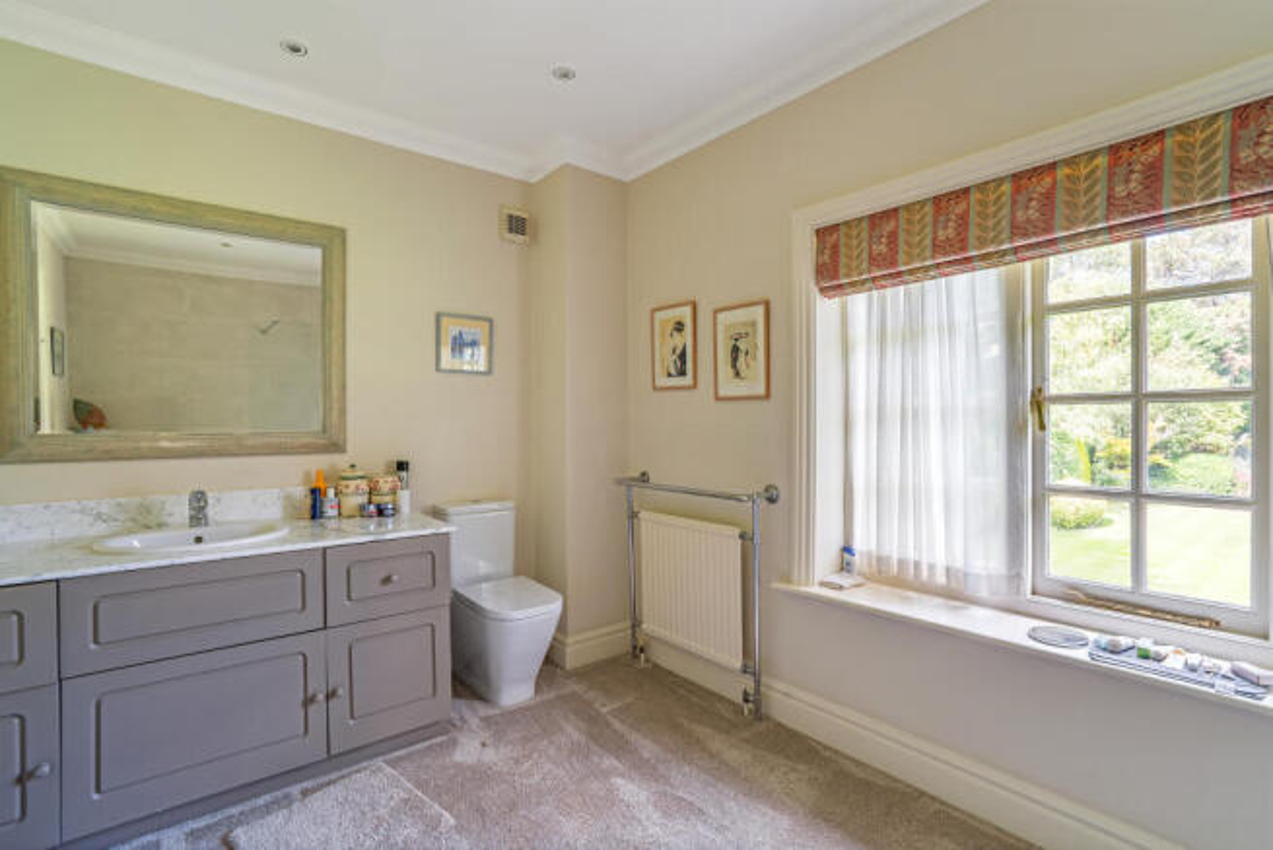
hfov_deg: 96.7
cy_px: 425
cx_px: 636
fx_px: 566
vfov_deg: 73.8
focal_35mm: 16
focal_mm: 16
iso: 100
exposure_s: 1/1.25
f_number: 10
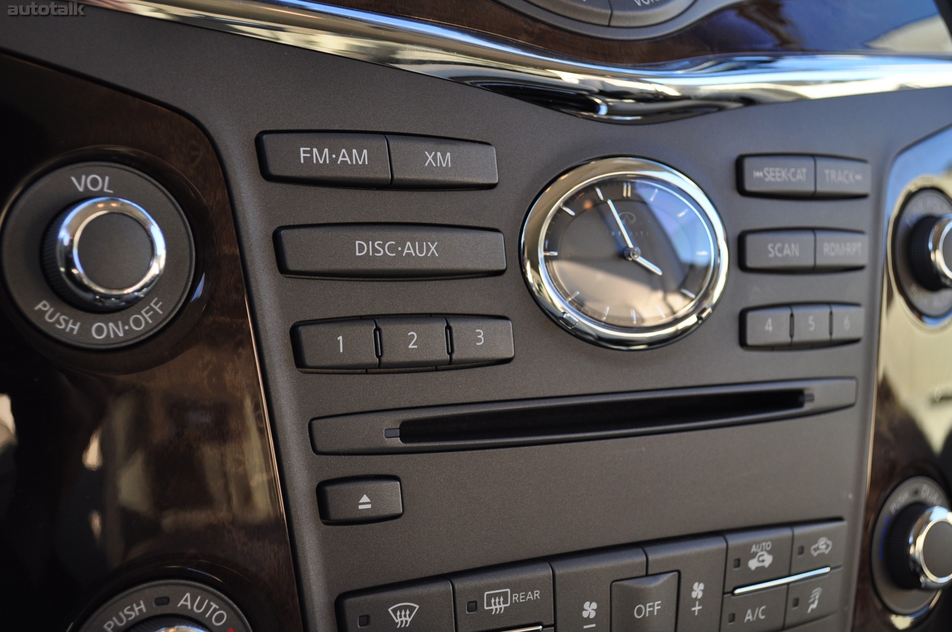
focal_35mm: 51
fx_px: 1347
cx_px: 476
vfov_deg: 26.4
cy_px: 316
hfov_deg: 38.9
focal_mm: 34
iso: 320
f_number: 5.6
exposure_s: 1/125
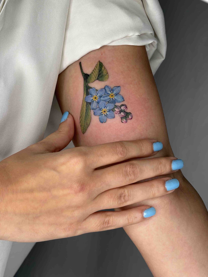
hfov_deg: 28.0
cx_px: 104
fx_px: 417
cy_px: 138
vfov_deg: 36.8
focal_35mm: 52
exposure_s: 1/121
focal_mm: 5.96
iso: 32
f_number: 1.6
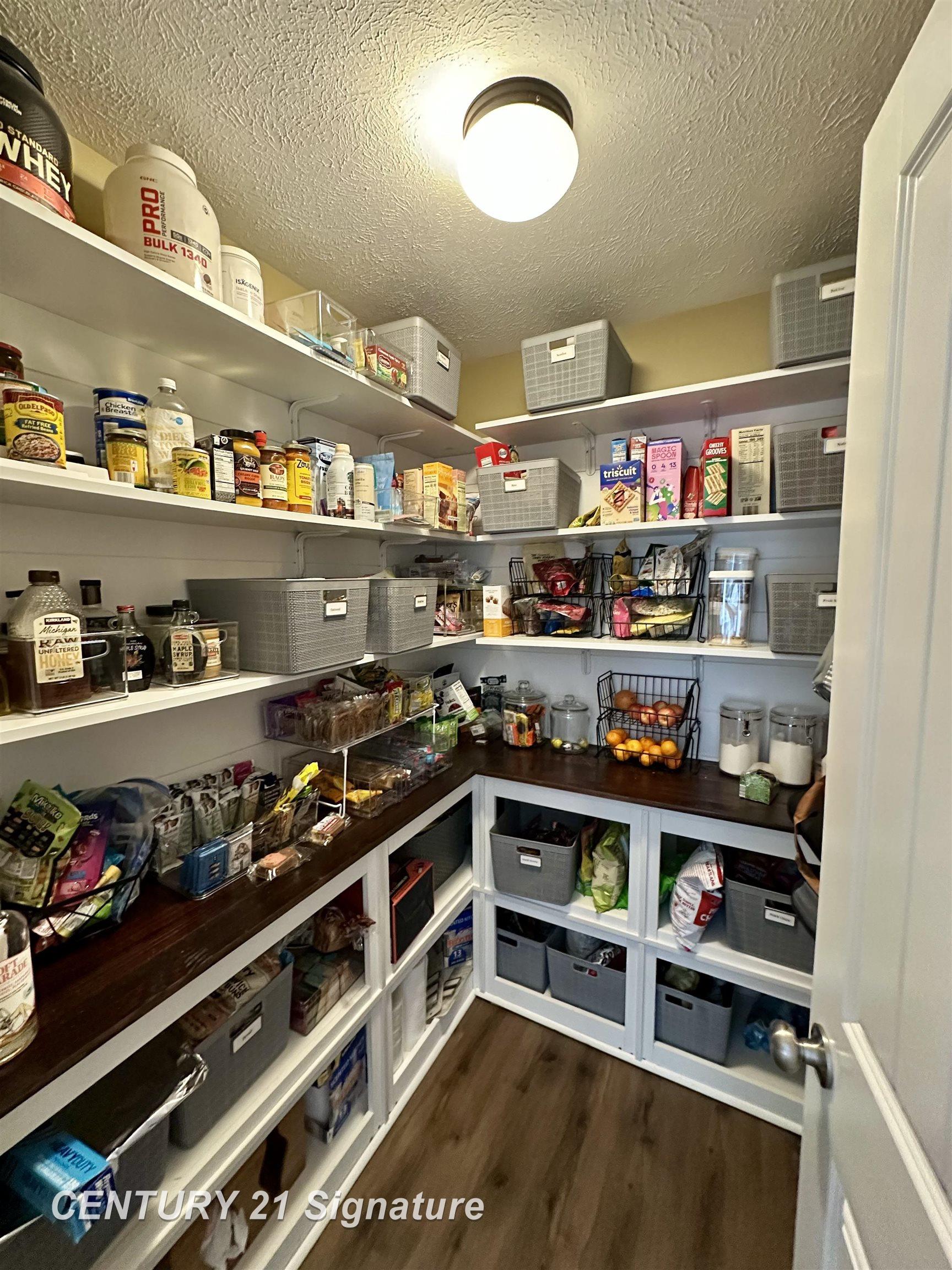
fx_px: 513
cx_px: 476
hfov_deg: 85.7
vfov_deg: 102.1
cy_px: 635
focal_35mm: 14
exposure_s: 1/60
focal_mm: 2.22
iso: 800
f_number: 2.2
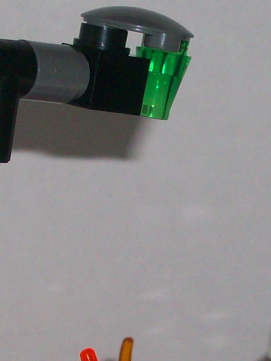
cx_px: 135
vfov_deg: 9.7
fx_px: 2119
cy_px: 347
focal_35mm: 203
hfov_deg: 7.3
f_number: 4.1
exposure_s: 1/76.6
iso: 160
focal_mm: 11
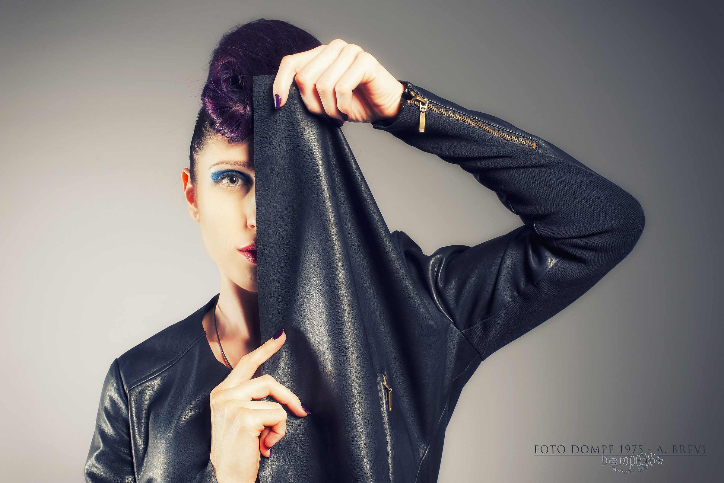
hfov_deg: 39.6
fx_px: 1005
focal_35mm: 50
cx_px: 362
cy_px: 242
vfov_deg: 27.0
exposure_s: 1/125
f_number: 10
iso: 200
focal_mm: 50
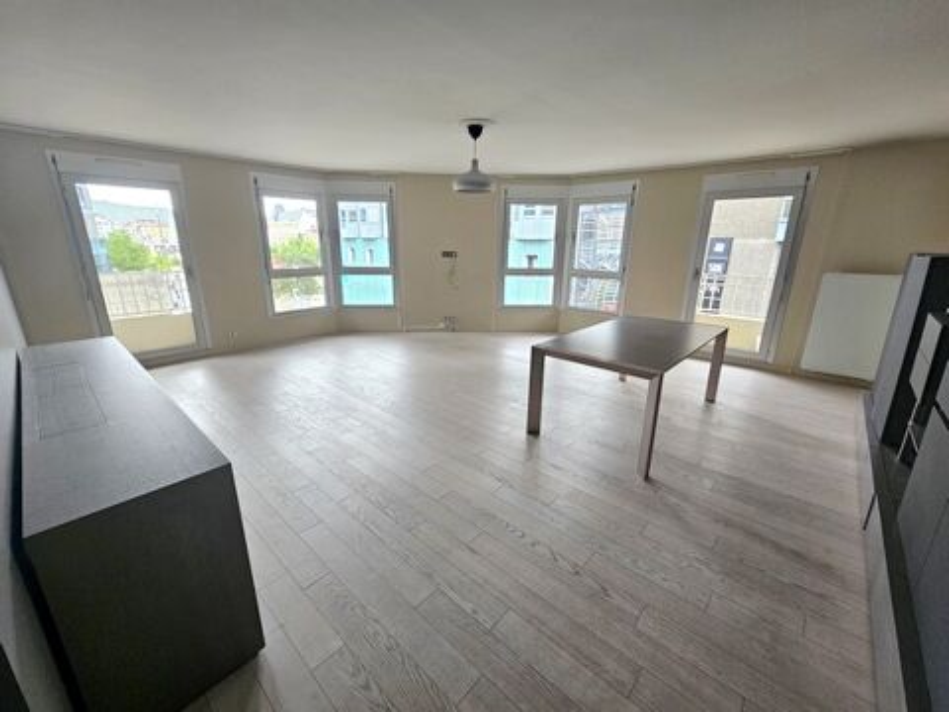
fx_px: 356
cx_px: 474
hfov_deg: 106.2
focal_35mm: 13
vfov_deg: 89.9
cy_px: 356
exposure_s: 1/50
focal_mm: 2.2
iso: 80
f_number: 2.2
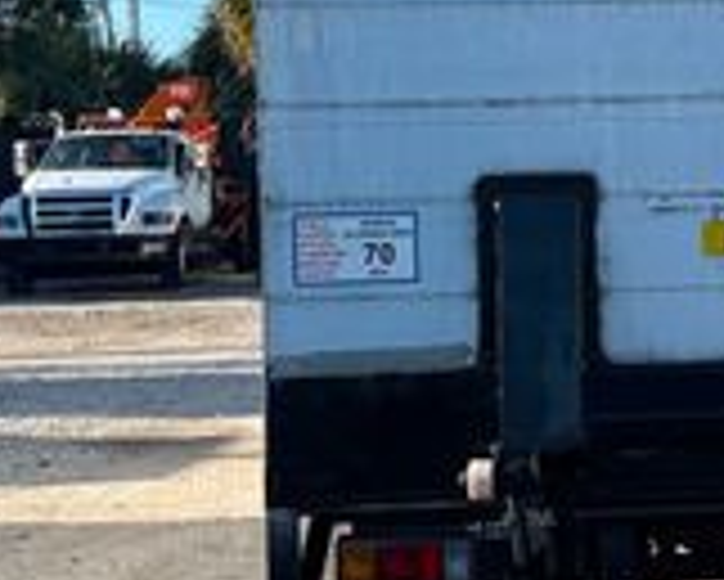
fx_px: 1994
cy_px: 166
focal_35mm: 93
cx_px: 827
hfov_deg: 19.6
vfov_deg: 16.5
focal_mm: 6.76
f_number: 1.78
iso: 80
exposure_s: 1/3021
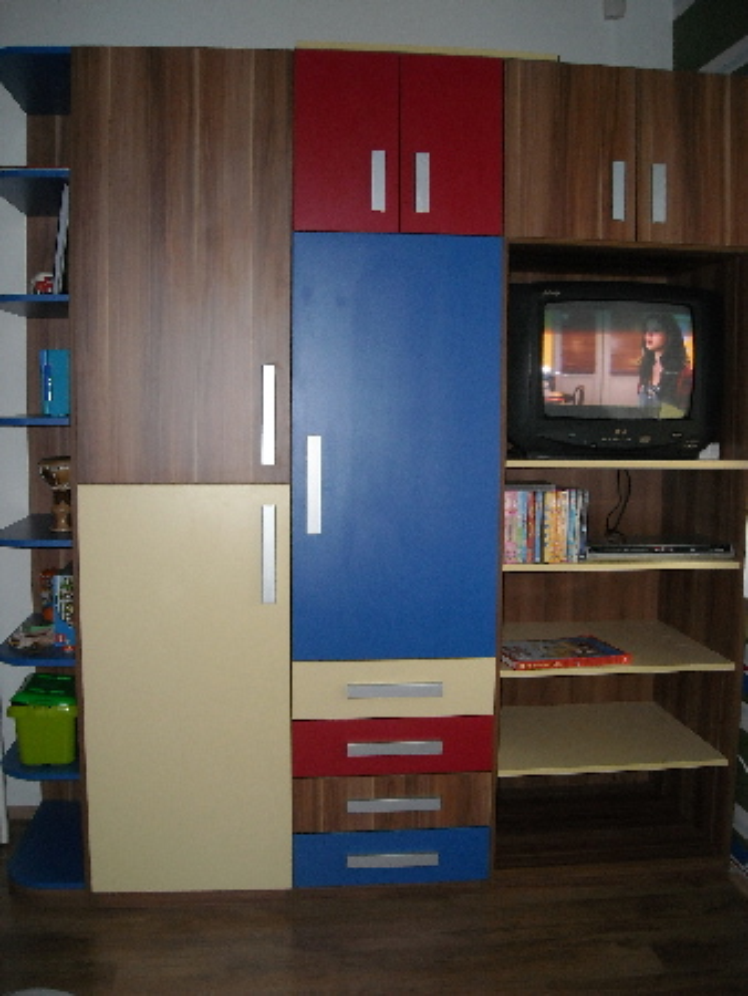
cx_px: 374
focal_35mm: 35
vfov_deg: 52.6
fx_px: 1007
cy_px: 498
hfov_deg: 40.7
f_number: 2.8
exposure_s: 1/60
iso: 200
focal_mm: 5.7
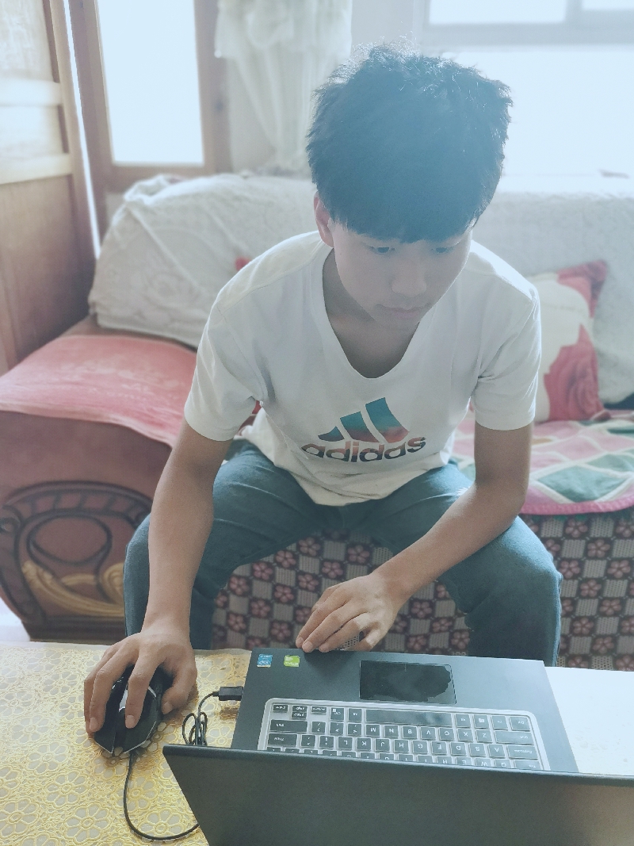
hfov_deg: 49.7
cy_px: 423
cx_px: 317
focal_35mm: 28
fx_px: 684
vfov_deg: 63.4
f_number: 2.4
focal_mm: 4.75
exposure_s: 1/50
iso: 250
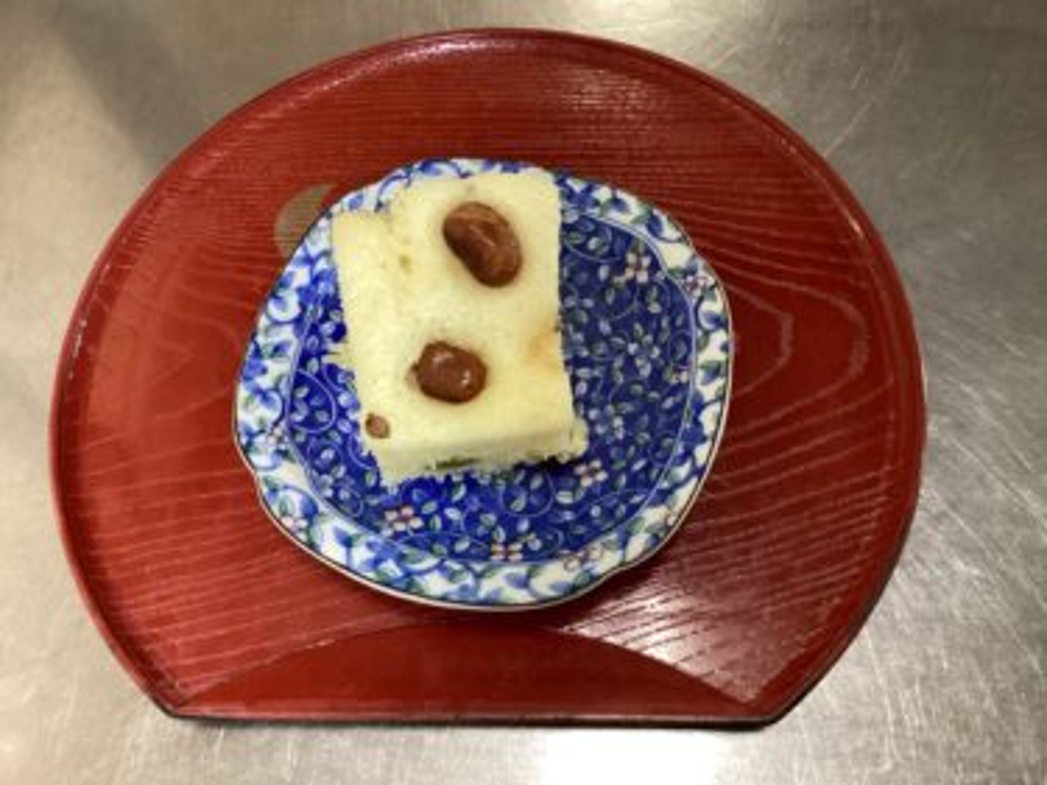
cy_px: 392
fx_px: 937
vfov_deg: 45.4
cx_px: 524
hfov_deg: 58.4
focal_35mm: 31
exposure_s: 1/60
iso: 400
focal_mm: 3.3
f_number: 2.4
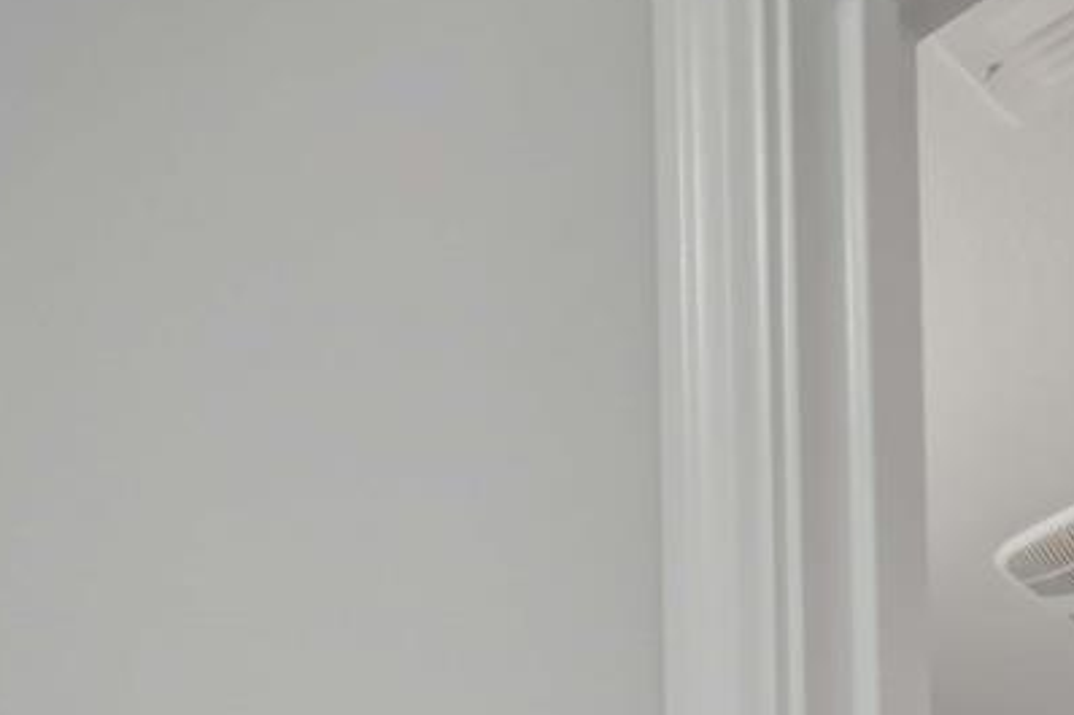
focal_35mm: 72
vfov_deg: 13.4
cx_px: -119
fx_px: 2147
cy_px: 1758
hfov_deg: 25.9
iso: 100
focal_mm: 14
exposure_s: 1/20
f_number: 8
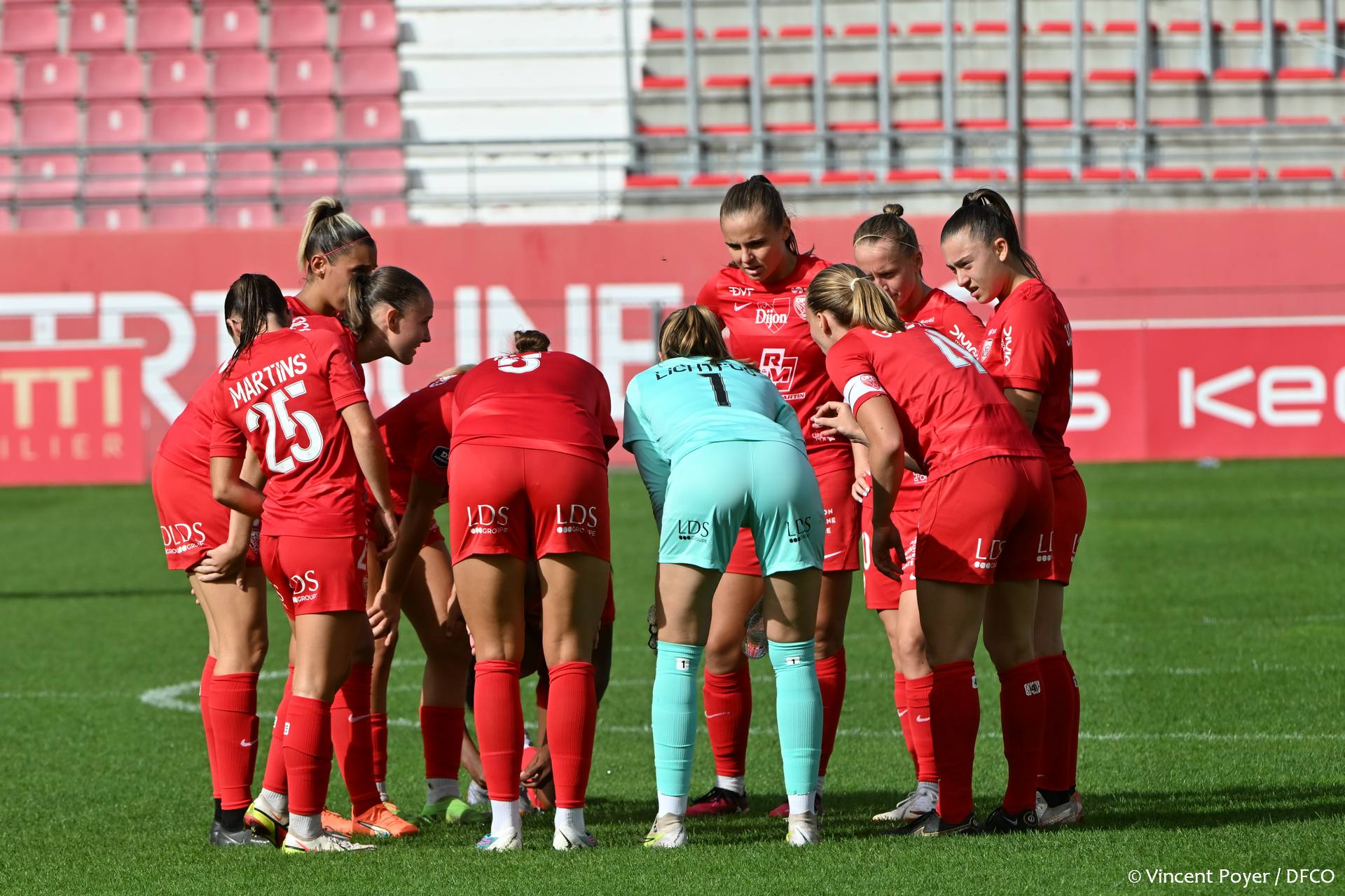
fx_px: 22410
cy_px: 448
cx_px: 672
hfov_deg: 3.4
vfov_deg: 2.3
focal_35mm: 600
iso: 400
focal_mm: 400
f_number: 8
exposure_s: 1/1250
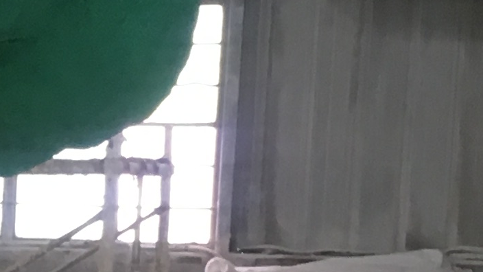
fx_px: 2318
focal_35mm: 181
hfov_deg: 11.1
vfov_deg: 6.6
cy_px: 446
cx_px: -370
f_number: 2.2
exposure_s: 1/33
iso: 80
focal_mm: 4.15
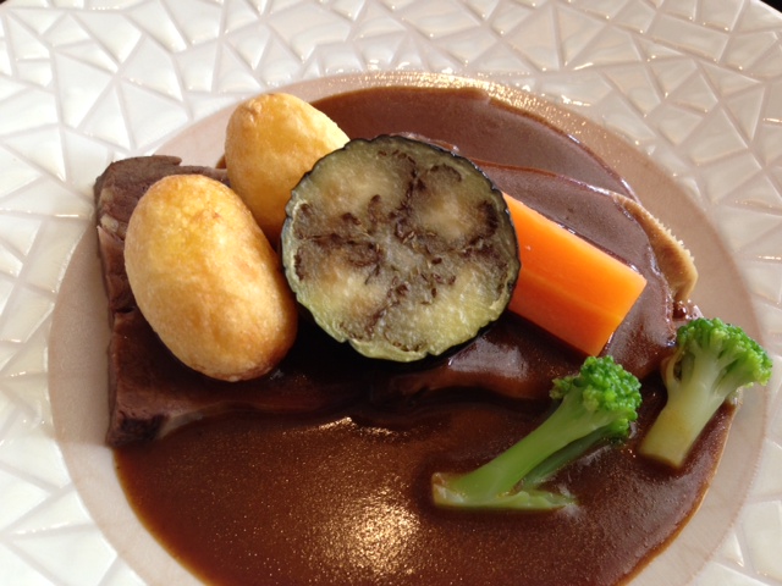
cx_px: 391
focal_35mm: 33
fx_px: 745
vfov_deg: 42.9
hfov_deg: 55.4
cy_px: 293
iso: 80
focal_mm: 4.13
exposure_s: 1/20
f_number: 2.4
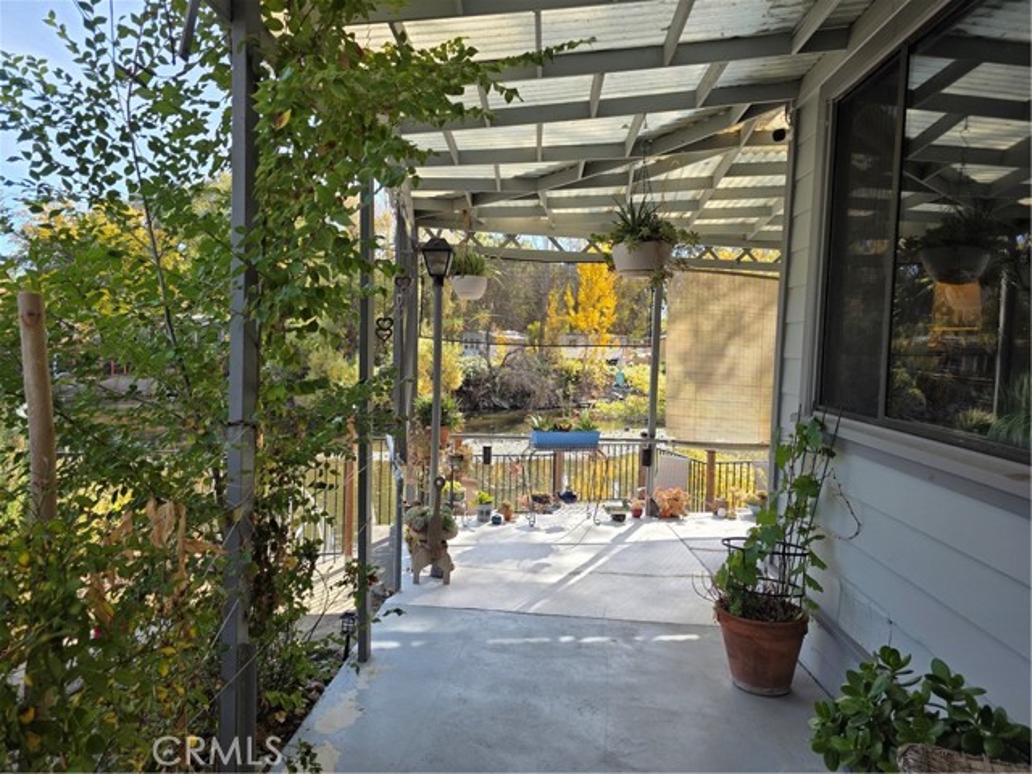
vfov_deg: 58.9
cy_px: 387
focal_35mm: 23
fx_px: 686
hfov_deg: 73.9
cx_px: 516
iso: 80
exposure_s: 1/1606
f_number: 1.7
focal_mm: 6.3
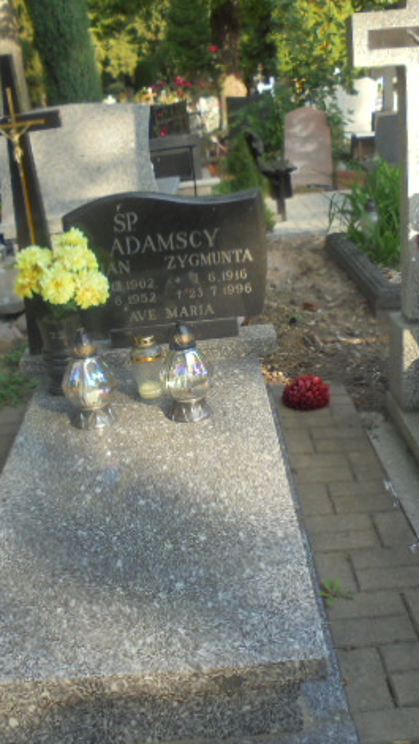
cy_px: 370
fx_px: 848
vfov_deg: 47.3
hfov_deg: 27.7
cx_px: 164
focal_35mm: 43
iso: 100
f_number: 3.7
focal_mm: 5.3
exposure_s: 1/200
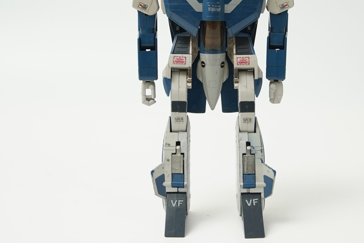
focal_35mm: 52
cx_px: 213
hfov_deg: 38.1
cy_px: 93
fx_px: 526
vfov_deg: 25.9
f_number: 10
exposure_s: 1/20
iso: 1000
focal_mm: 28
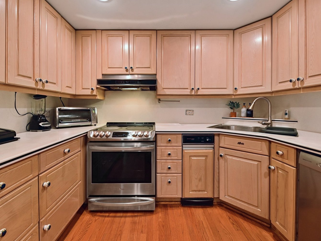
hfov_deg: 102.0
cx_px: 156
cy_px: 115
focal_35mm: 14
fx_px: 130
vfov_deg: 85.6
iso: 320
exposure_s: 1/15
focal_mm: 12
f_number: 8
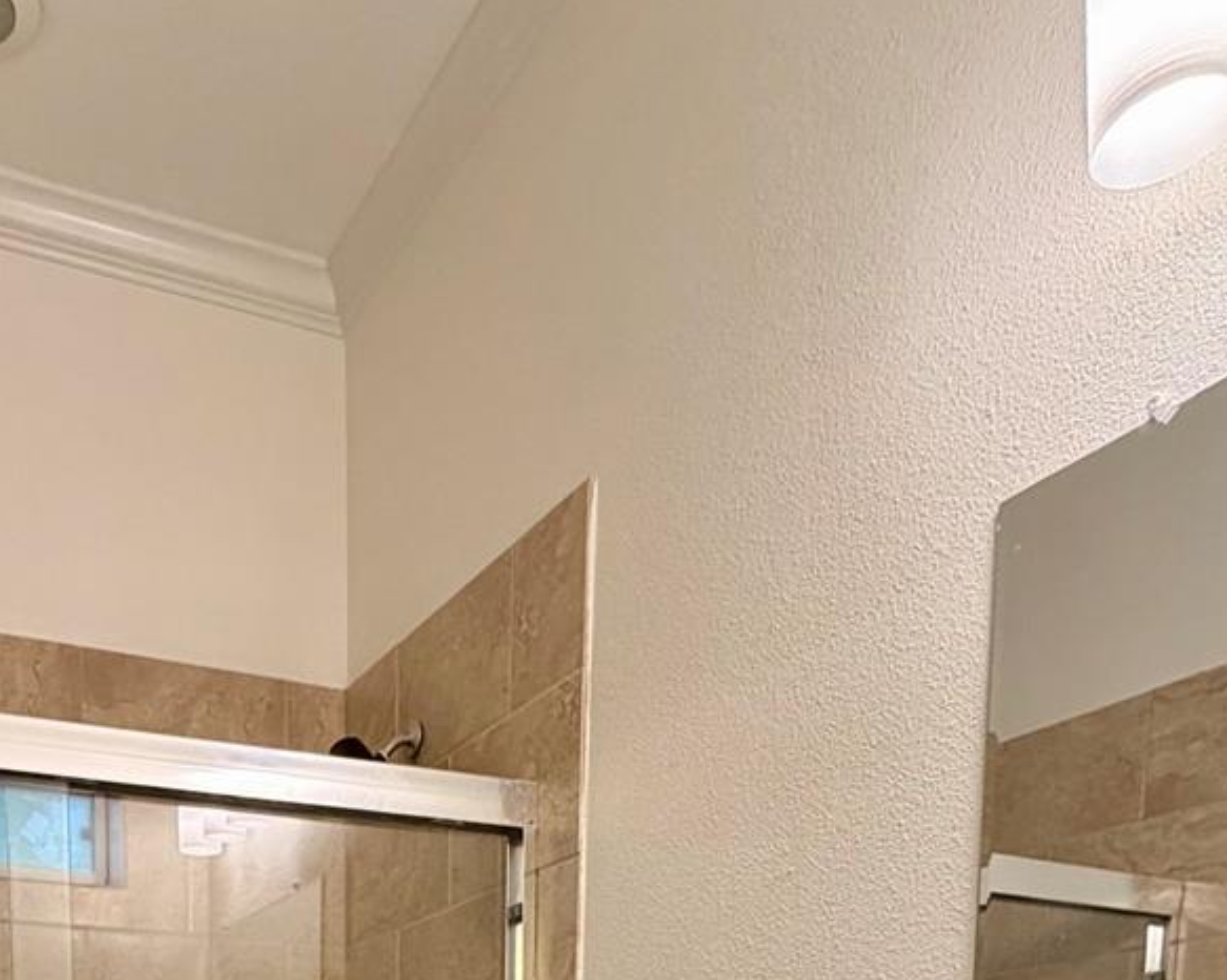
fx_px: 1307
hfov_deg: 48.6
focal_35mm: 36
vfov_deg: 30.3
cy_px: 1340
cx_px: 330
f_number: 2.2
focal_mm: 2.22
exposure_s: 1/60
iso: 320
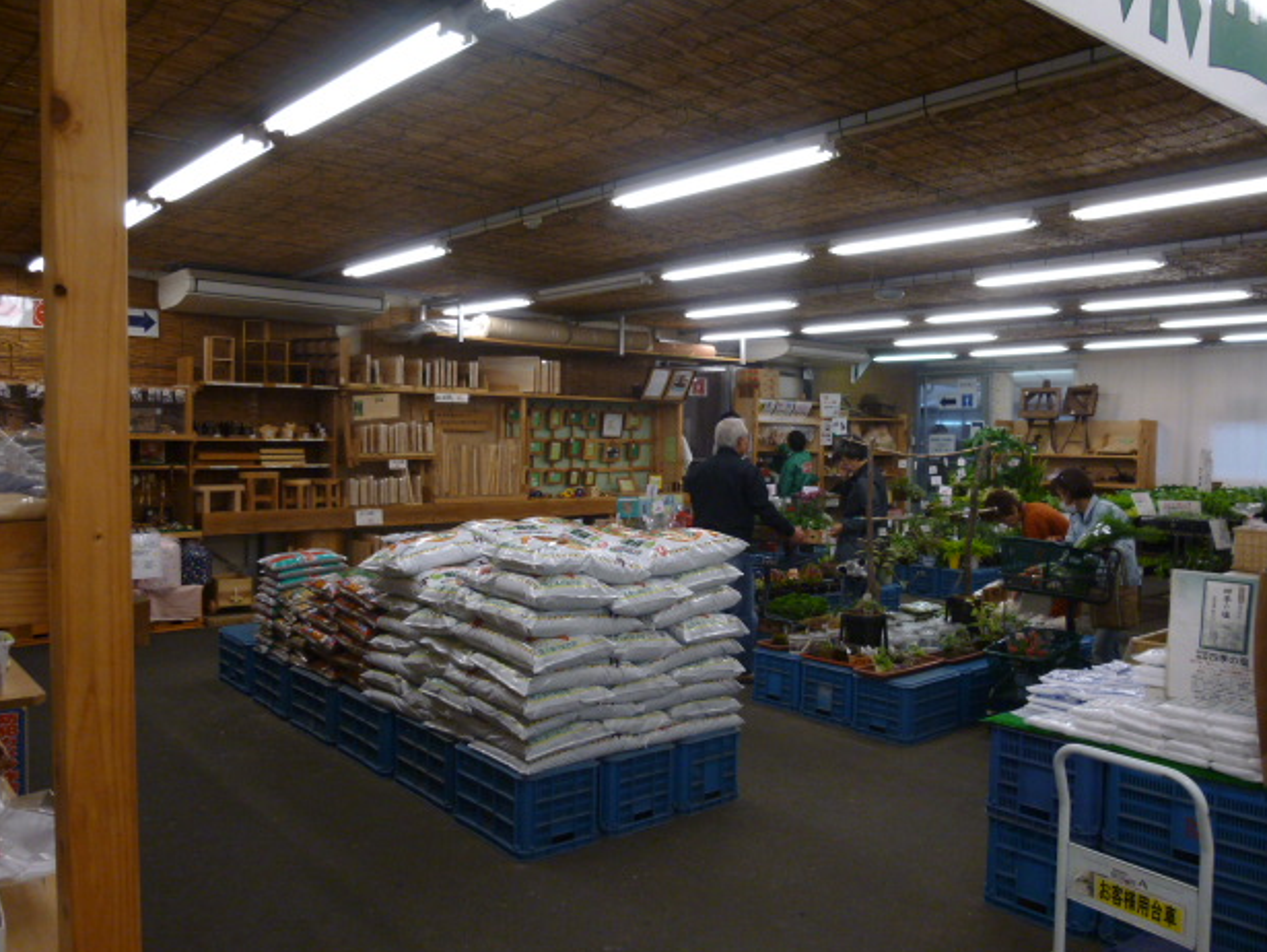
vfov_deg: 53.1
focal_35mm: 26
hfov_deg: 67.3
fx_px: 952
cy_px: 470
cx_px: 622
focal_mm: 4.5
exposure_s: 1/60
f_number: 3.1
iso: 160
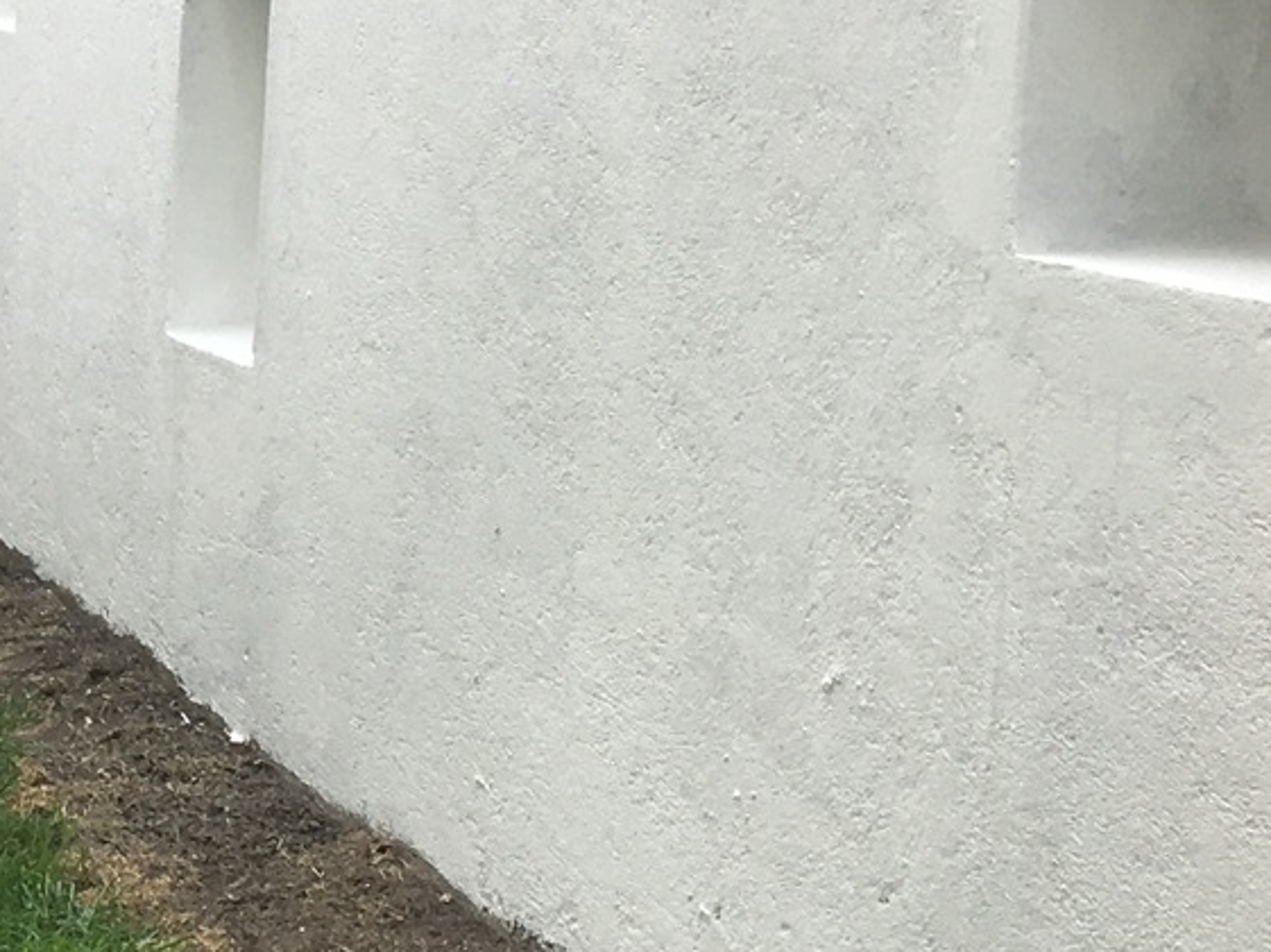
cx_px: -919
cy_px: 198
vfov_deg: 13.9
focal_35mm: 106
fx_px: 3890
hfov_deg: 16.1
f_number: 2.2
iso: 25
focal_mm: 4.15
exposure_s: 1/549
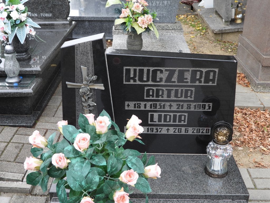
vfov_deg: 32.9
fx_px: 343
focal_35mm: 44
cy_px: 102
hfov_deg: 42.9
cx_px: 135
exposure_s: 1/100
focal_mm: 7.9
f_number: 3.2
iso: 100
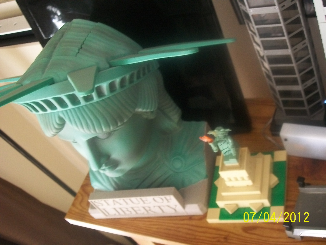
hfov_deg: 42.1
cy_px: 122
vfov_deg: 32.2
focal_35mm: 45
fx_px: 424
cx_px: 163
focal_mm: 7.6
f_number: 3
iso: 240
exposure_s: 1/8
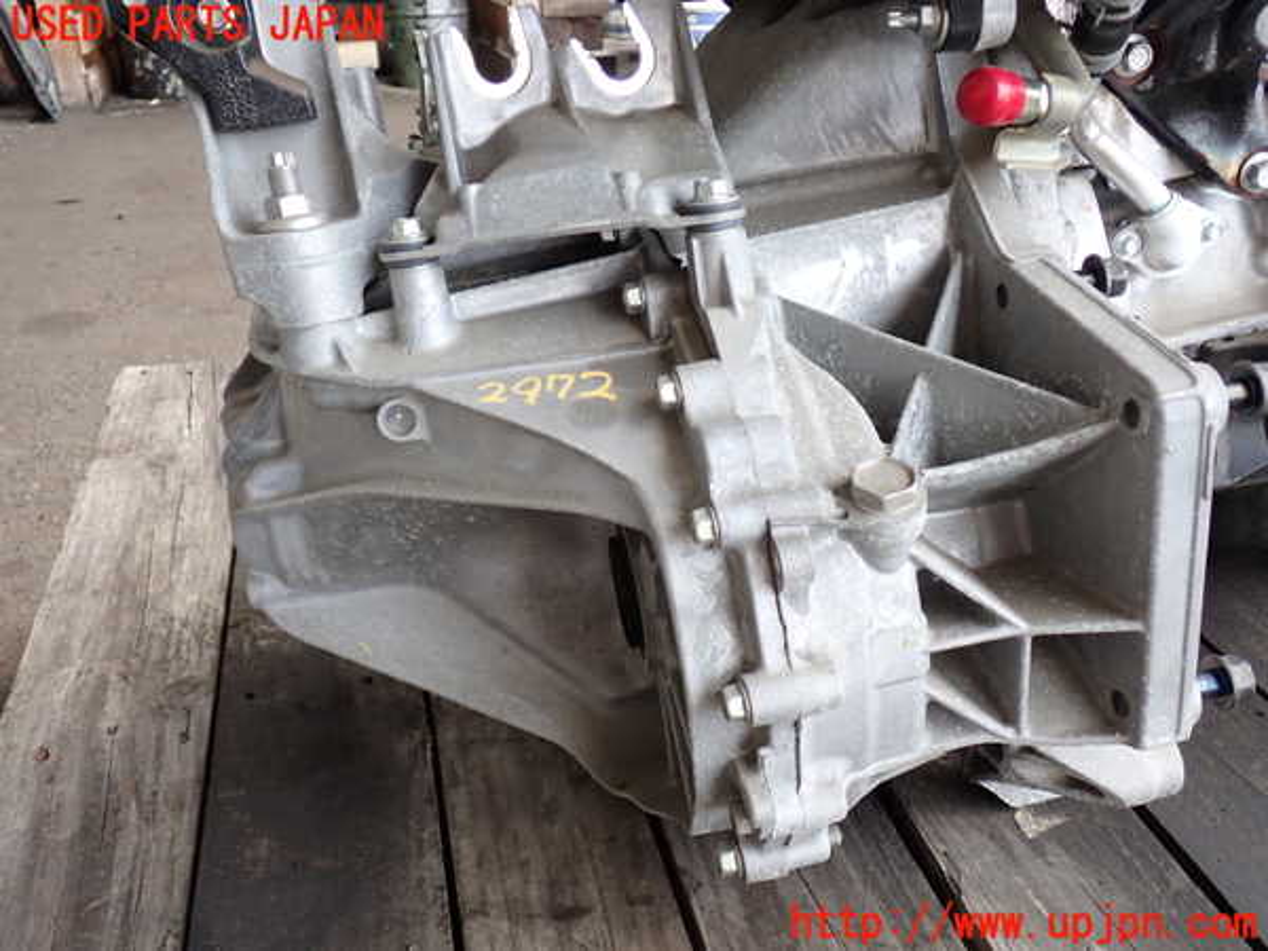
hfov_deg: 56.8
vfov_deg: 44.2
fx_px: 1172
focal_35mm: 32
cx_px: 634
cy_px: 476
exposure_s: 1/80
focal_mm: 5.79
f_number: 2.4
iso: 100
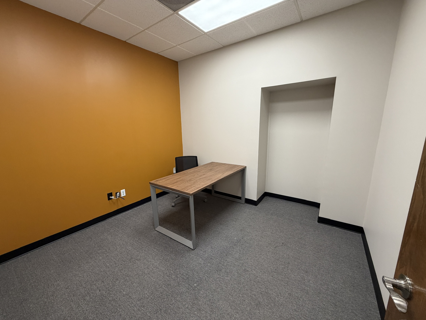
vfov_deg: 85.7
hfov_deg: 102.1
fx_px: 172
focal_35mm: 14
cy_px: 160
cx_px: 213
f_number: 2.2
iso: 250
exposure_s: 1/120
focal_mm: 2.22
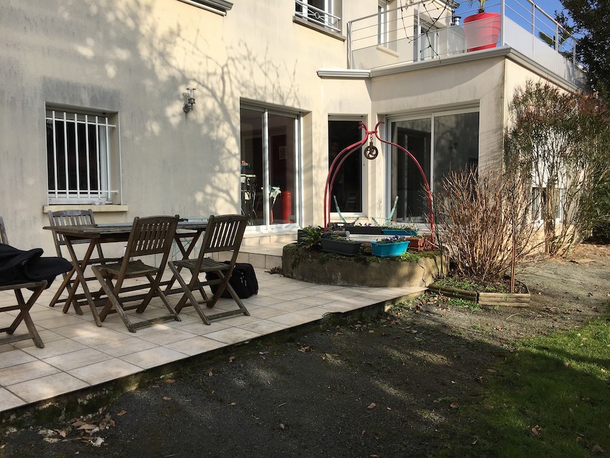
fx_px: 511
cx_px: 305
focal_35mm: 29
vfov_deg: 48.2
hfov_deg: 61.7
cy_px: 229
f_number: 2.2
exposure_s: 1/1832
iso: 25
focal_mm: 4.15
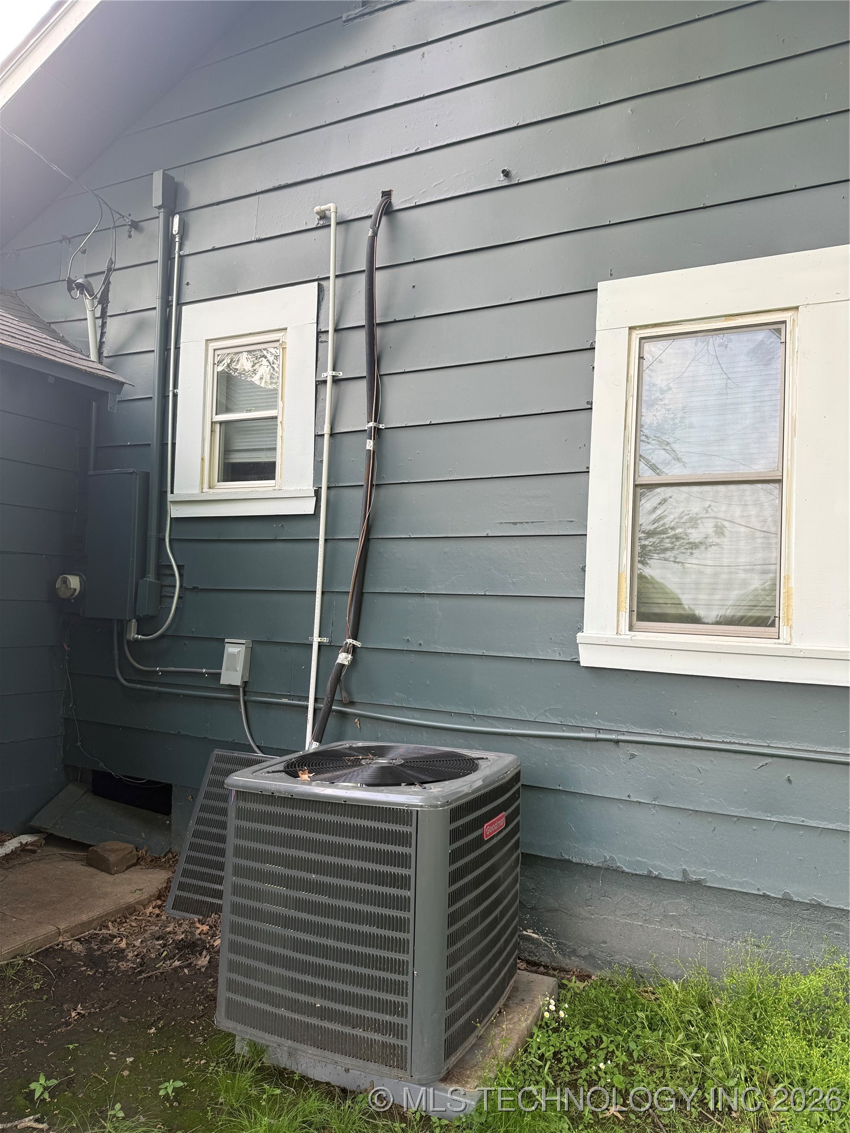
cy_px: 566
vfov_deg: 71.6
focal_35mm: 24
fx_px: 786
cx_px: 425
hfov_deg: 56.8
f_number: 1.78
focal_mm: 6.76
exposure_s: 1/137
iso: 50
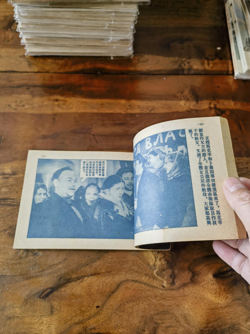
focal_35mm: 27
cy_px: 167
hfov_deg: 51.4
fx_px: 260
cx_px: 125
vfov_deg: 65.3
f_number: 1.9
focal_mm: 6.67
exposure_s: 1/60
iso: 160
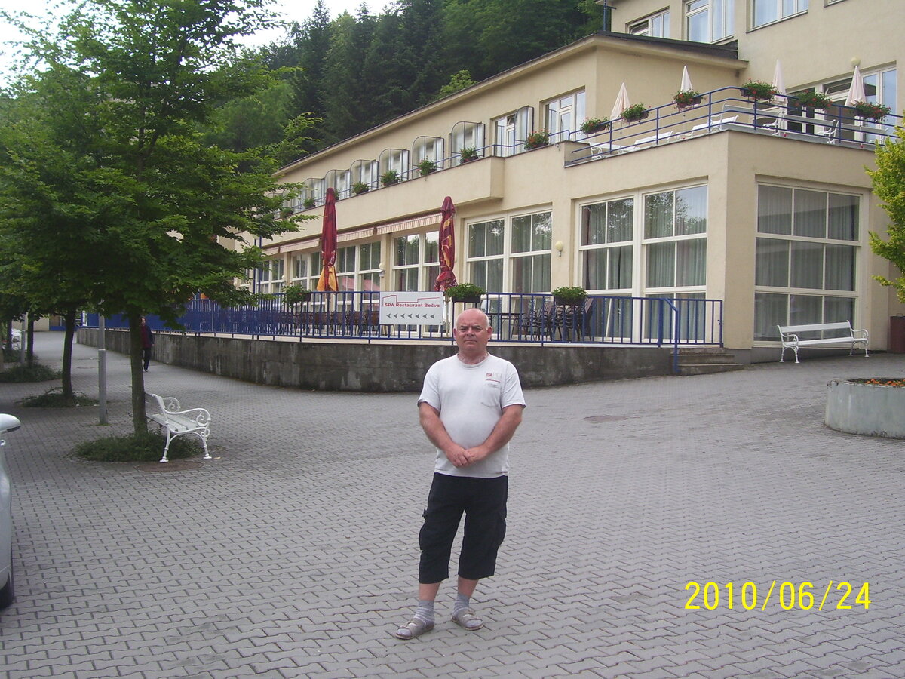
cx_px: 452
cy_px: 340
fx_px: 1098
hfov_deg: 44.8
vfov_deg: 34.3
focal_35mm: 42
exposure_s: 1/500
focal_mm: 7
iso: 80
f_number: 3
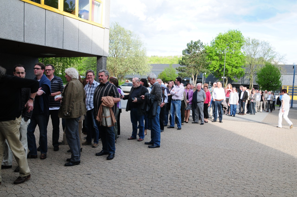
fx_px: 260
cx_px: 148
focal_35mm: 32
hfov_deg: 59.6
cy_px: 98
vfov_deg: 41.6
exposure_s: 1/80
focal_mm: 21
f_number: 10
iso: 400
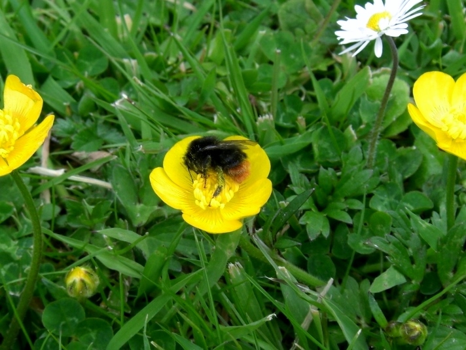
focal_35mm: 38
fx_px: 512
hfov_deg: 49.0
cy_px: 175
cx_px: 233
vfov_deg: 37.7
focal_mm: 7.9
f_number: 4
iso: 80
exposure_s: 1/250
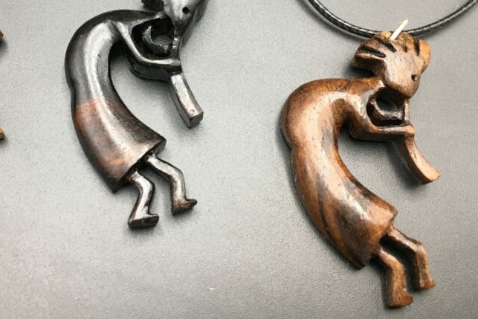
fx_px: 637
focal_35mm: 48
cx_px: 162
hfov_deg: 40.6
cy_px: 87
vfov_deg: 27.8
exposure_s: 1/33
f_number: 2.2
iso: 50
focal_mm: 4.15
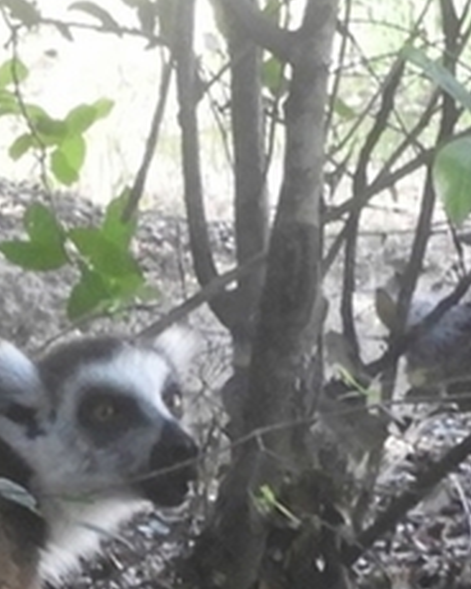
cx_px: -325
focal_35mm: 294
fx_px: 5123
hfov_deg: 5.2
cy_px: 284
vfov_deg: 6.6
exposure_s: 1/40
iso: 400
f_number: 4.5
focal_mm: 14.3
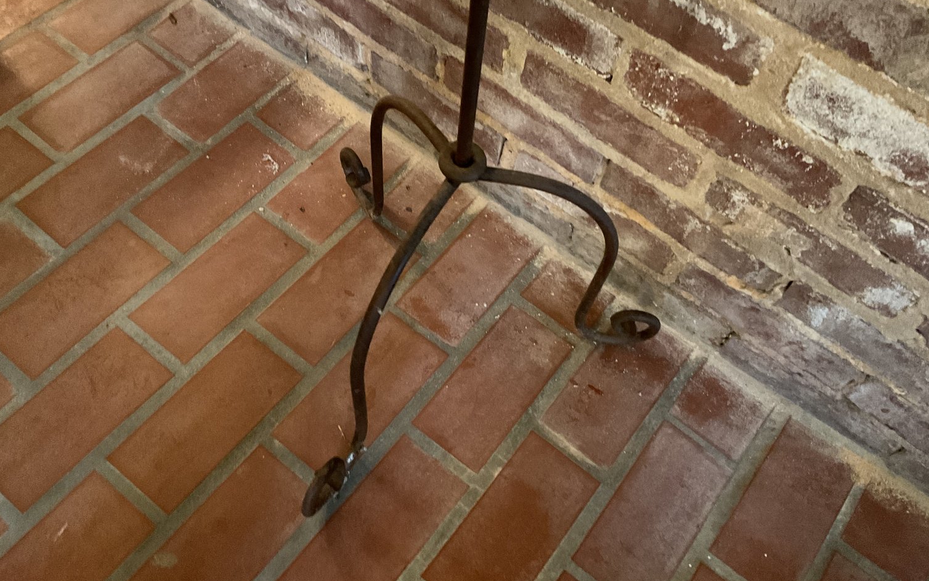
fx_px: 785
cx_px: 467
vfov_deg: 40.6
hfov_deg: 61.2
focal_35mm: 31
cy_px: 277
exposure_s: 1/24
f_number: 1.8
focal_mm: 3
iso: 500
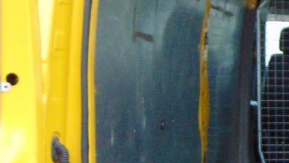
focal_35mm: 110
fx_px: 843
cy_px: 153
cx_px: 387
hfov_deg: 18.0
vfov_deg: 10.9
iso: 80
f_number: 3
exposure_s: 1/30
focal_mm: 4.5
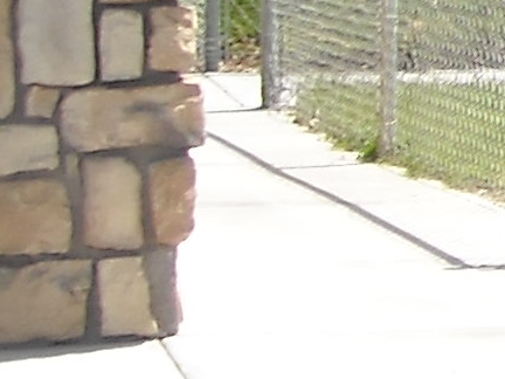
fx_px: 3633
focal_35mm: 249
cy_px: -246
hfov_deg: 6.9
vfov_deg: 5.9
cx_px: 1695
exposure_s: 1/478
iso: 64
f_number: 2.8
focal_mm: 5.7
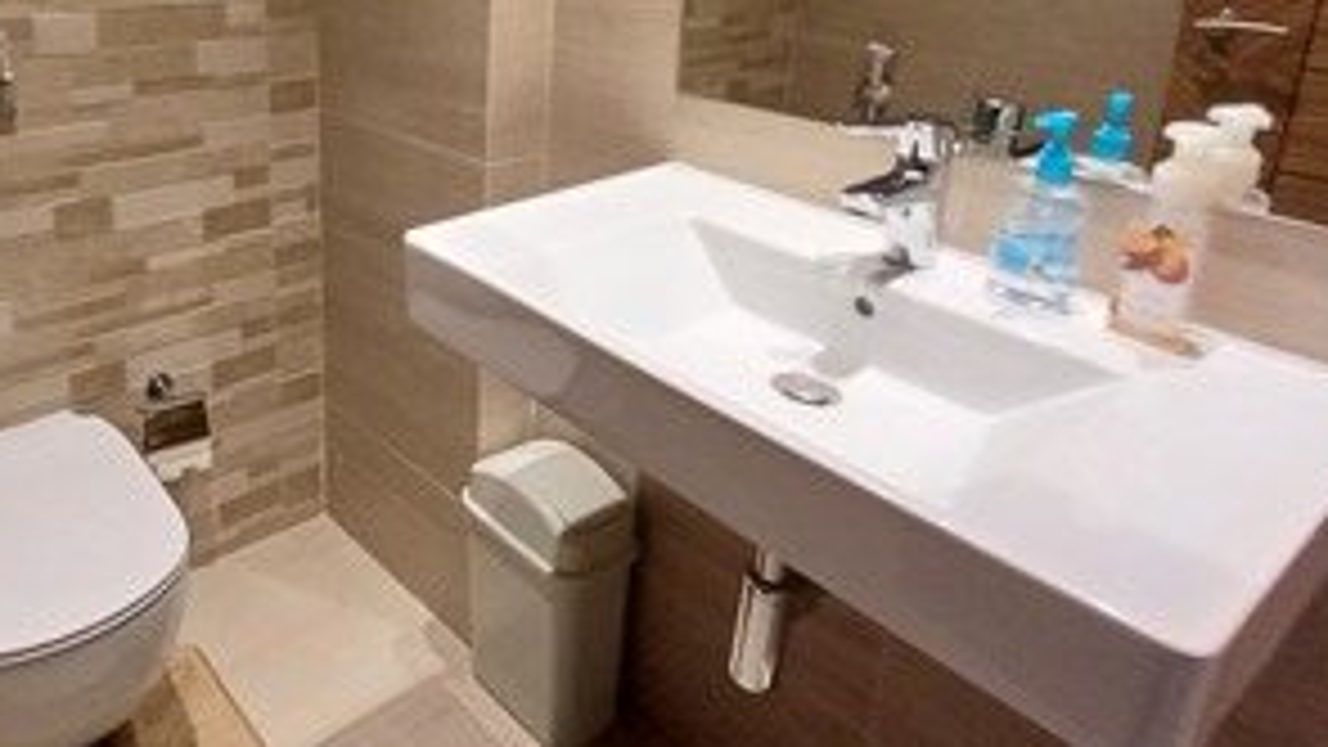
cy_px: 191
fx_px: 951
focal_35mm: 27
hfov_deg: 67.1
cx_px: 398
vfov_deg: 41.7
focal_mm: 1.64
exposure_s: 1/25
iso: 160
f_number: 2.2
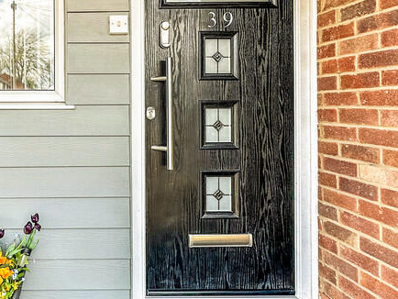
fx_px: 380
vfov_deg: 42.7
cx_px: 62
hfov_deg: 50.8
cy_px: 115
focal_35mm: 33
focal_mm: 2.22
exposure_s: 1/200
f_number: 2.2
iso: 40
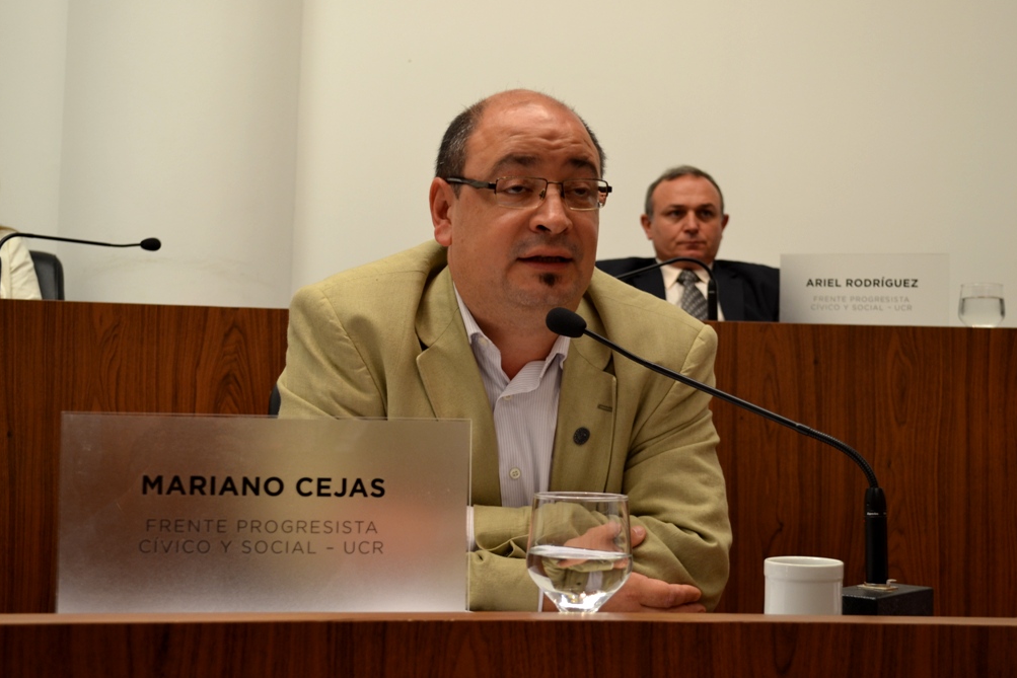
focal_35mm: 49
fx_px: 1384
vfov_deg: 27.5
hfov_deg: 40.3
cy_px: 339
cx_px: 502
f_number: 4.8
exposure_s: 1/25
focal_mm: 32
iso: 400
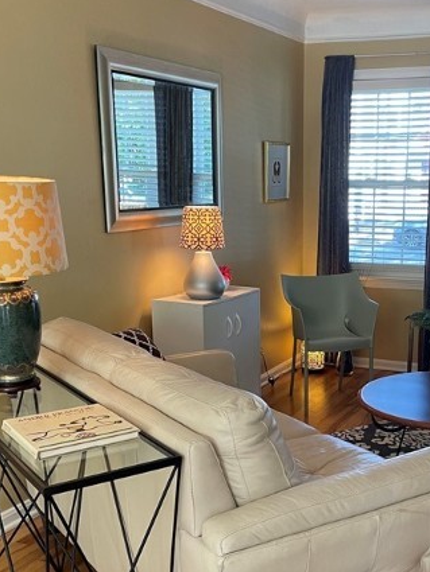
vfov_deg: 40.0
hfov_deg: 30.3
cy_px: 380
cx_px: 326
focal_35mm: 47
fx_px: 778
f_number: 1.6
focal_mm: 4.2
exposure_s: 1/60
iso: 100
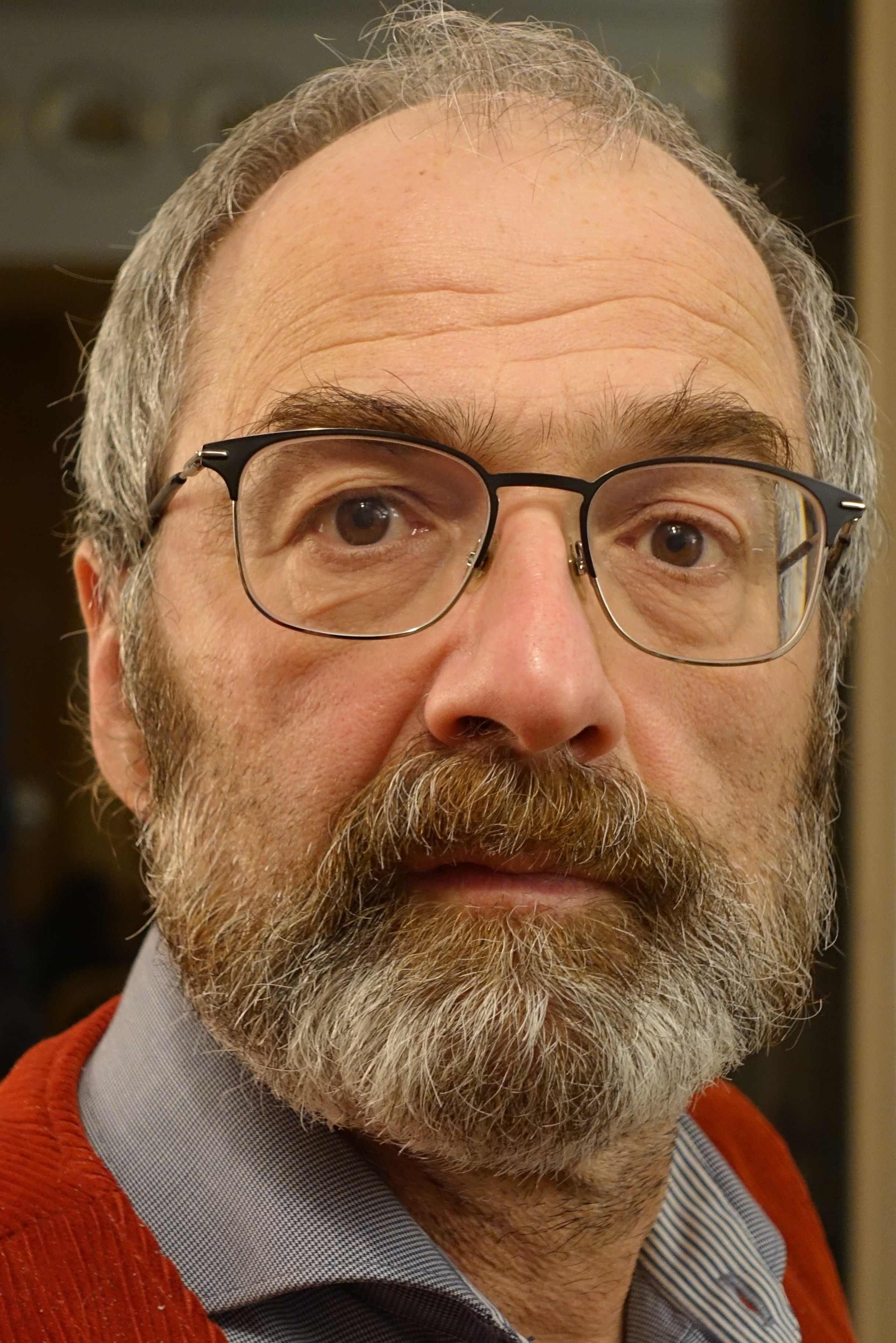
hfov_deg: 19.5
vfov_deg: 28.8
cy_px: 672
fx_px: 2612
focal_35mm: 70
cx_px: 448
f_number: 2.8
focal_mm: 25.7
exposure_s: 1/20
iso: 800
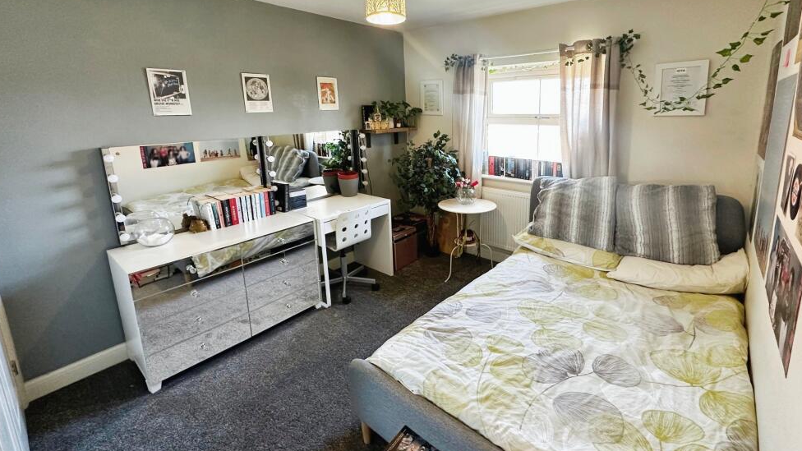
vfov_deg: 67.0
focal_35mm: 16
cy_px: 212
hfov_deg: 99.4
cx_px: 397
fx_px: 340
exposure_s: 1/99
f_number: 2.2
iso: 320
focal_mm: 2.22
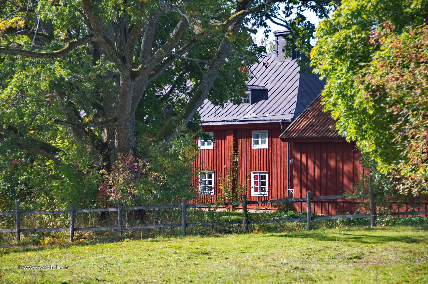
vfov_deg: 9.6
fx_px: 1690
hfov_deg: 14.4
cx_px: 214
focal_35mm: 142
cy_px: 142
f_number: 5.6
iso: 100
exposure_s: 1/125
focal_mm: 95
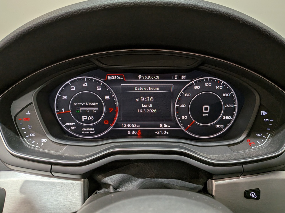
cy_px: 107
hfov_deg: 69.4
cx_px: 146
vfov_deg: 54.9
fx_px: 206
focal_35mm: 25
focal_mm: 4.53
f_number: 1.7
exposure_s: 1/116
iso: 25
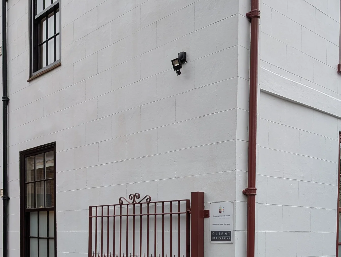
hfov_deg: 41.2
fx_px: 454
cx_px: 163
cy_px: 244
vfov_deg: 29.9
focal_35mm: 46
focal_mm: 6.9
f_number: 1.68
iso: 18
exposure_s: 1/30.3
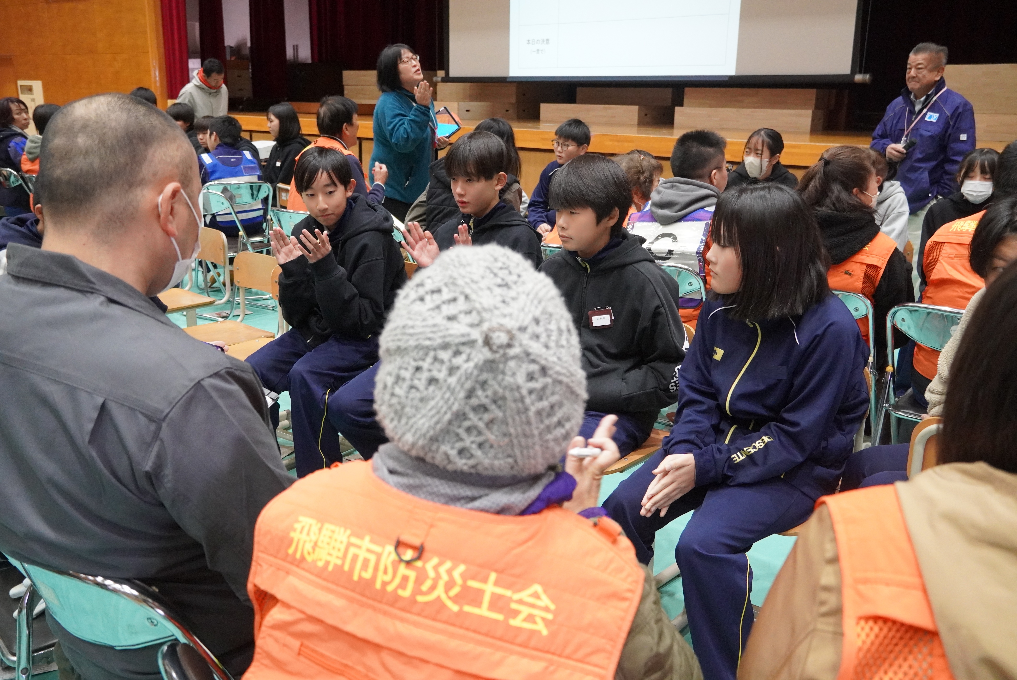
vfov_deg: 40.0
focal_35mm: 33
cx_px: 508
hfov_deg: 57.2
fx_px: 933
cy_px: 340
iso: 4000
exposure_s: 1/160
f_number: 4
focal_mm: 22
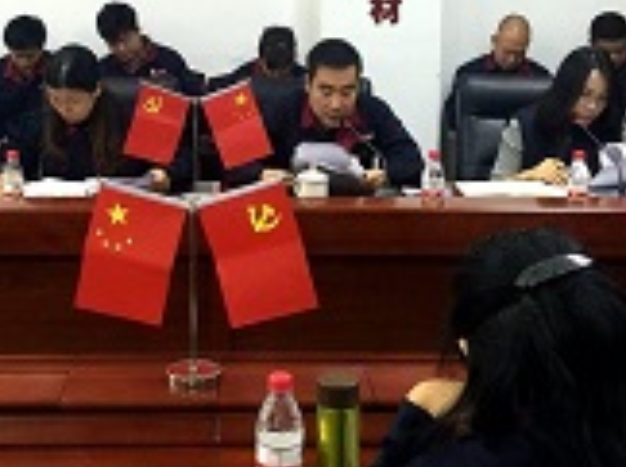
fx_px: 1174
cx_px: 240
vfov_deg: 22.1
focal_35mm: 65
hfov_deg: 29.8
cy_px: 71
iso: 64
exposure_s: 1/17
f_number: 2.2
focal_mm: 4.15
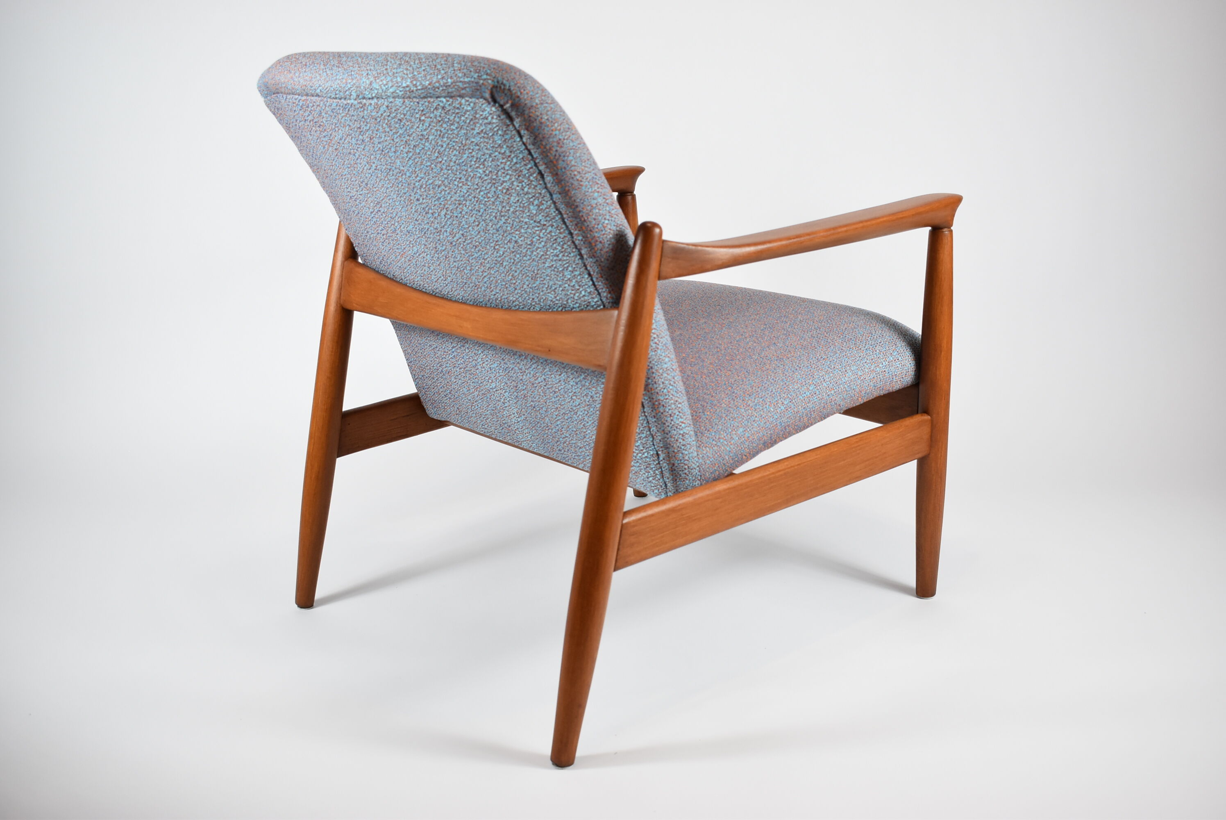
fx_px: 1227
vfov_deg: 36.9
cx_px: 613
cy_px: 410
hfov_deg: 53.1
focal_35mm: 36
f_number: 5
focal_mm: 24
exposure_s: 1/125
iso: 800
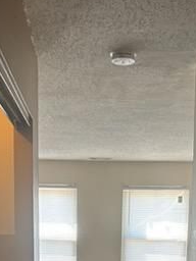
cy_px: 296
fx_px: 491
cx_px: 104
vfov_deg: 27.1
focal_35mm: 65
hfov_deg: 22.6
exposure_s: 1/106
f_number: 1.6
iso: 125
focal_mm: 5.96
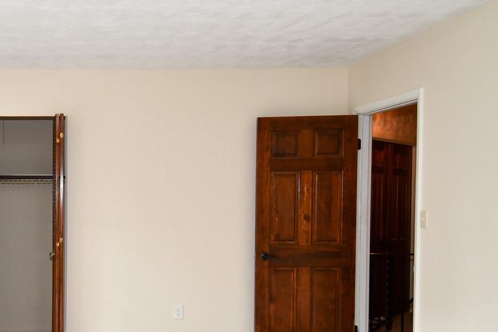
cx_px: 66
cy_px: 232
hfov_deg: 47.5
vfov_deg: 35.4
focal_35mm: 37
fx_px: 512
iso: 280
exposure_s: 1/60
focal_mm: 12
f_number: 4
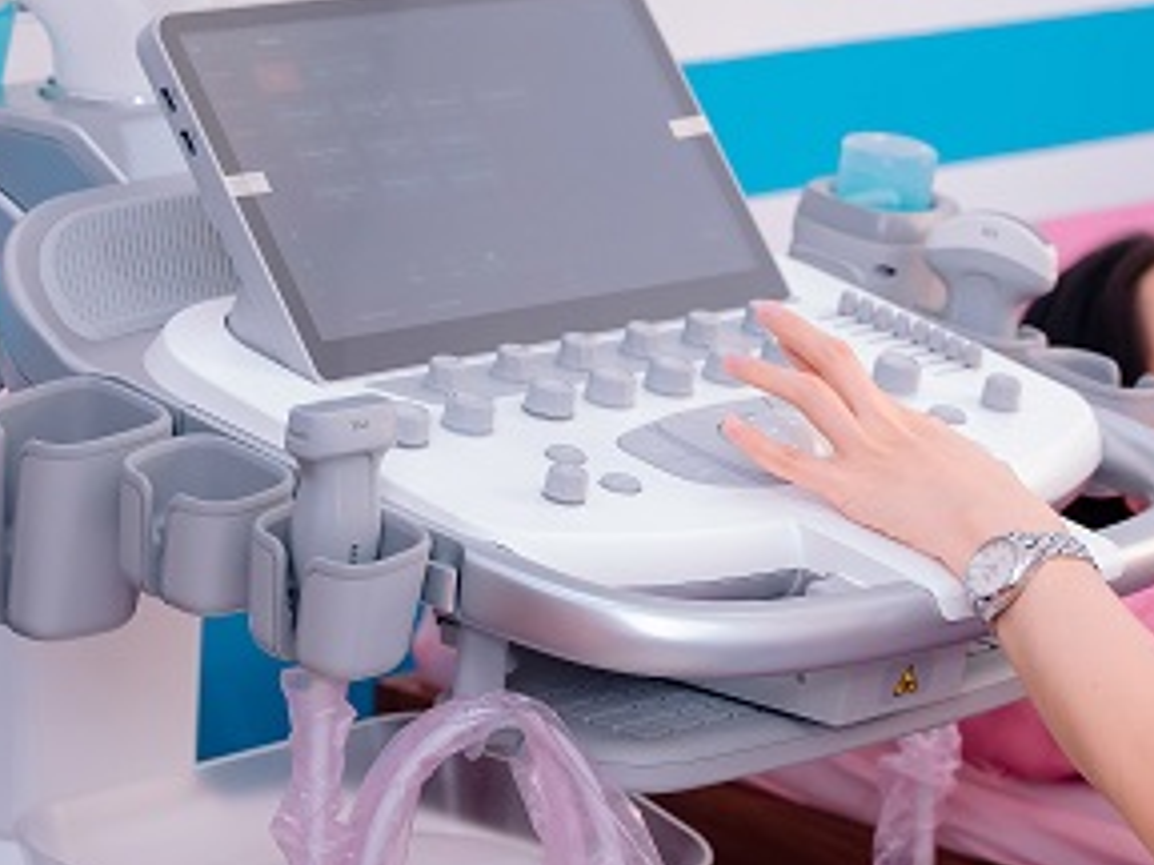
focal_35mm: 147
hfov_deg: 13.3
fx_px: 4909
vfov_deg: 10.0
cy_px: 158
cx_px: 974
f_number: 3.2
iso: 800
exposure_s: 1/160
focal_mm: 55.1
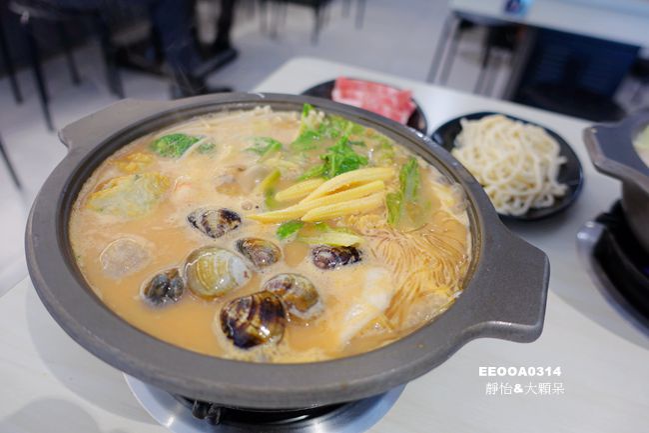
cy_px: 216
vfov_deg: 53.1
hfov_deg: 73.8
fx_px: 433
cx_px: 324
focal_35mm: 24
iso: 125
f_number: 2
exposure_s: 1/30
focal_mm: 8.9
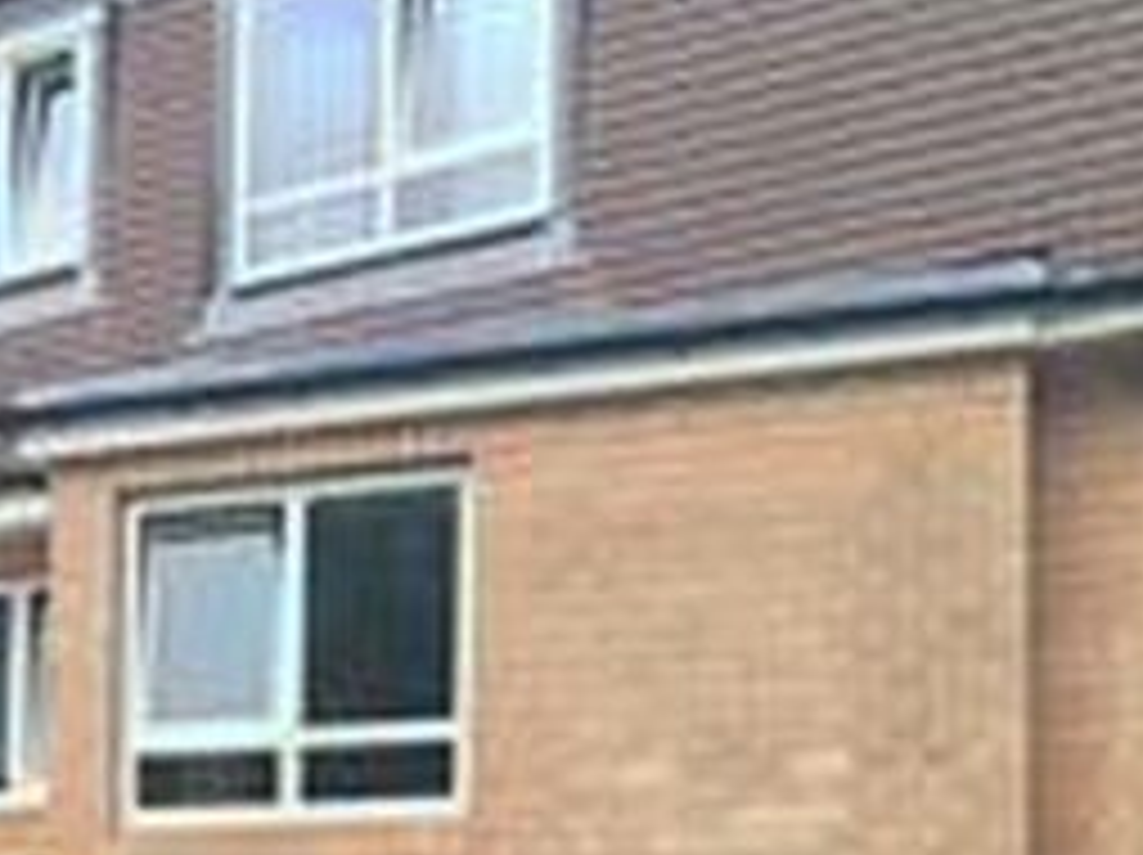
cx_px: -414
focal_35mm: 80
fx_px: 2639
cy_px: 1055
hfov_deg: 21.6
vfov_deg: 17.5
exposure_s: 1/176
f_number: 2.2
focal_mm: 4.15
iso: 32
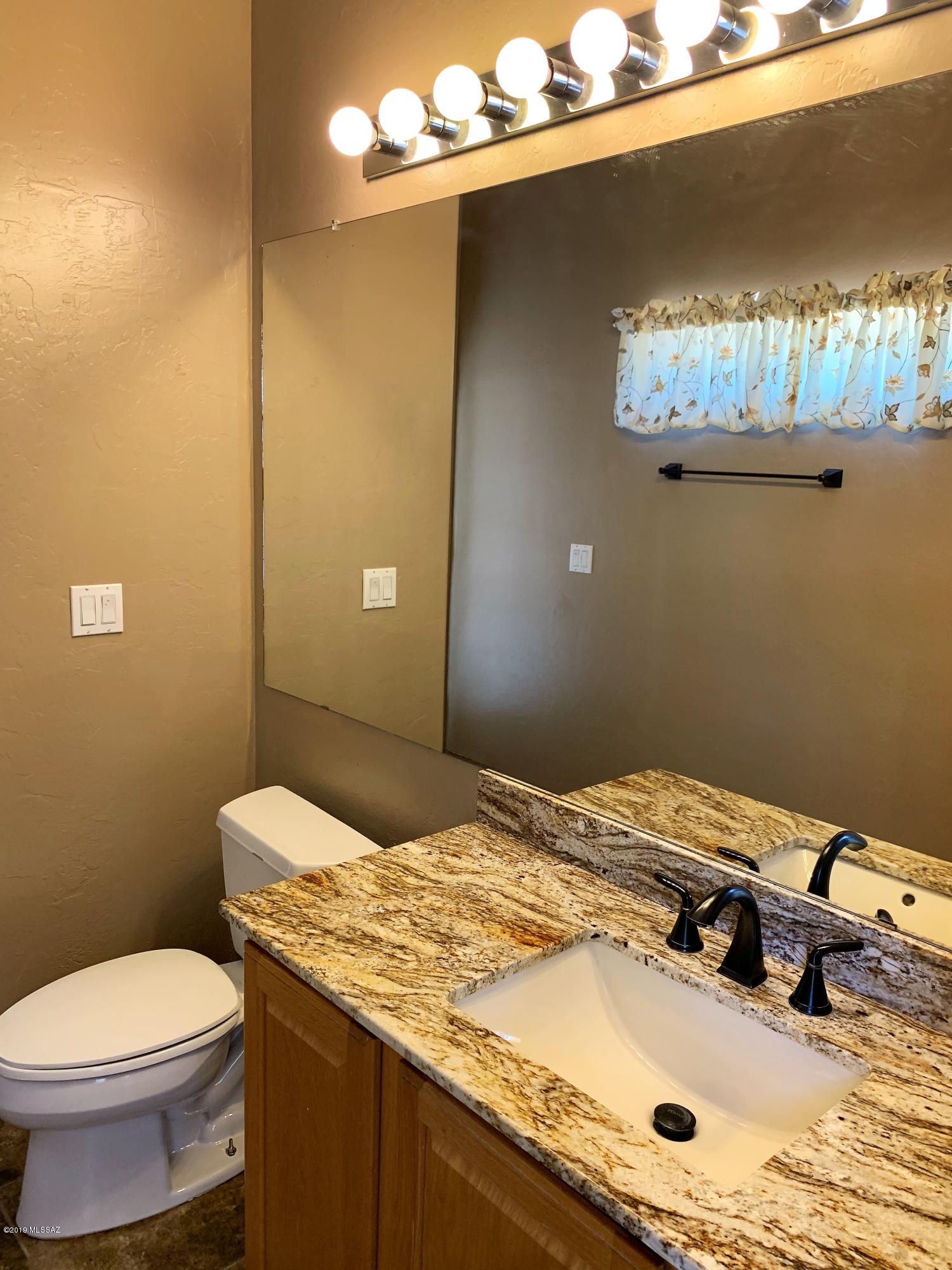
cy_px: 635
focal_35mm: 26
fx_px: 953
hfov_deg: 53.1
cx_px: 476
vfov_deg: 67.3
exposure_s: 1/60
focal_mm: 4.25
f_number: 1.8
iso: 125
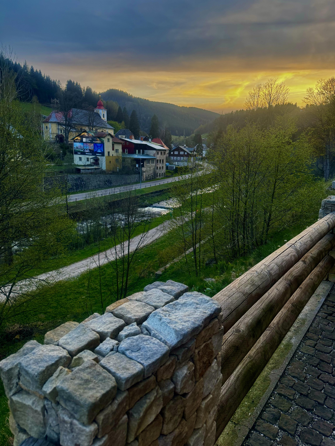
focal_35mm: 24
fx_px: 310
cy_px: 223
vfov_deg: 71.6
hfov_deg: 56.8
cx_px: 168
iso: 160
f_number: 1.78
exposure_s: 1/121
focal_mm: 6.86
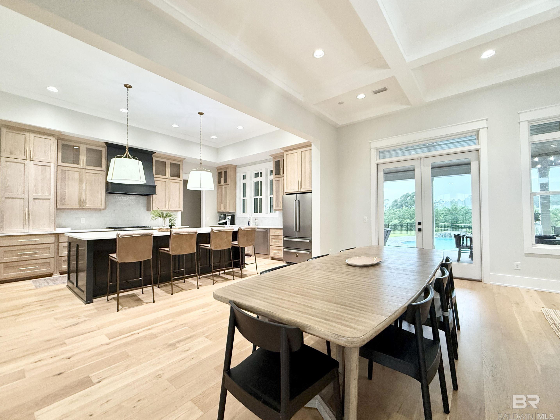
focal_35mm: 15
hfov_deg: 98.2
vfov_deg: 81.7
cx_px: 275
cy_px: 211
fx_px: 243
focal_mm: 2.22
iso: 320
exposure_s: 1/120
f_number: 2.2
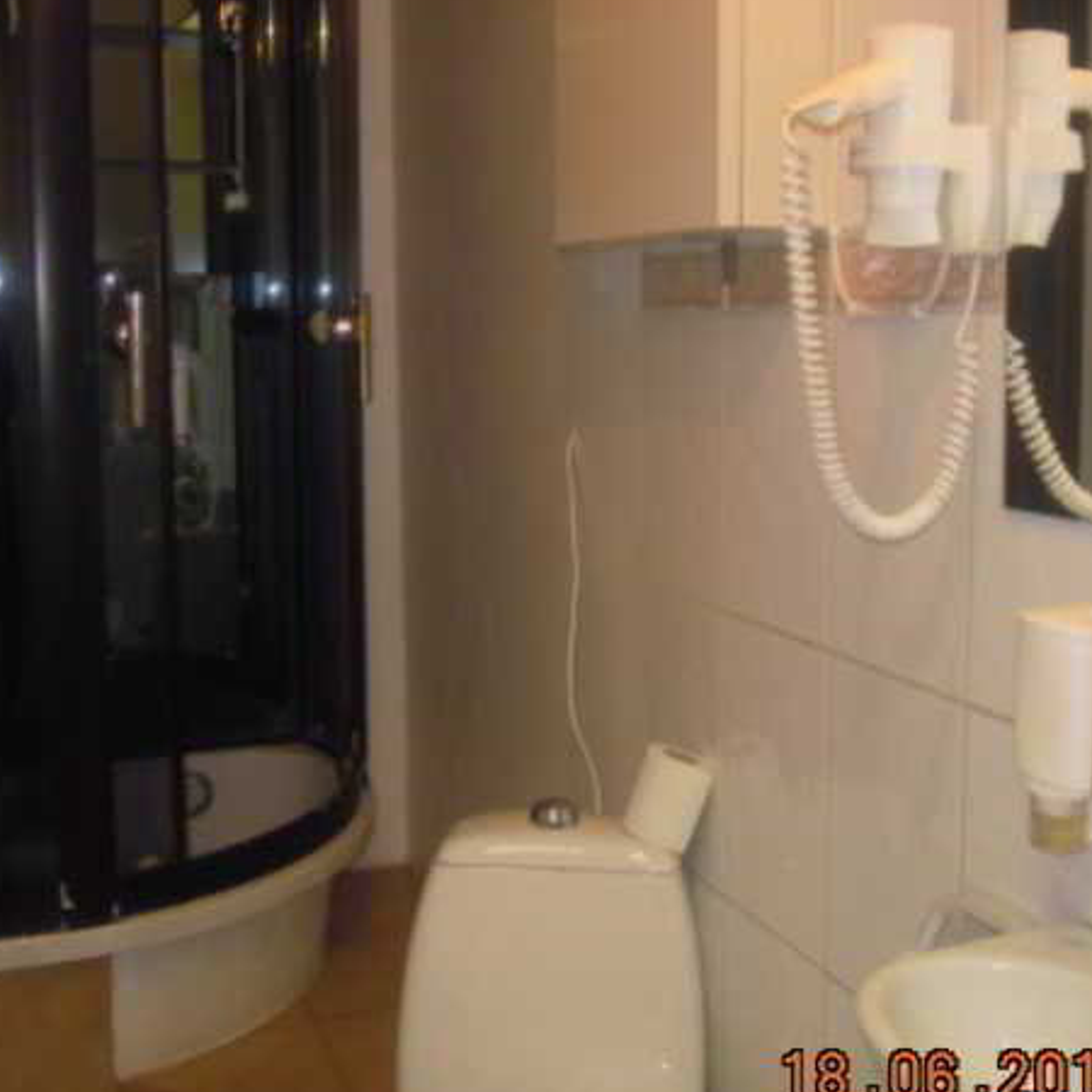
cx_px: 488
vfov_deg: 38.3
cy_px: 514
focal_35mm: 44
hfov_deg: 38.3
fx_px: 1570
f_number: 2.7
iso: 200
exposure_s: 1/25
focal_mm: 5
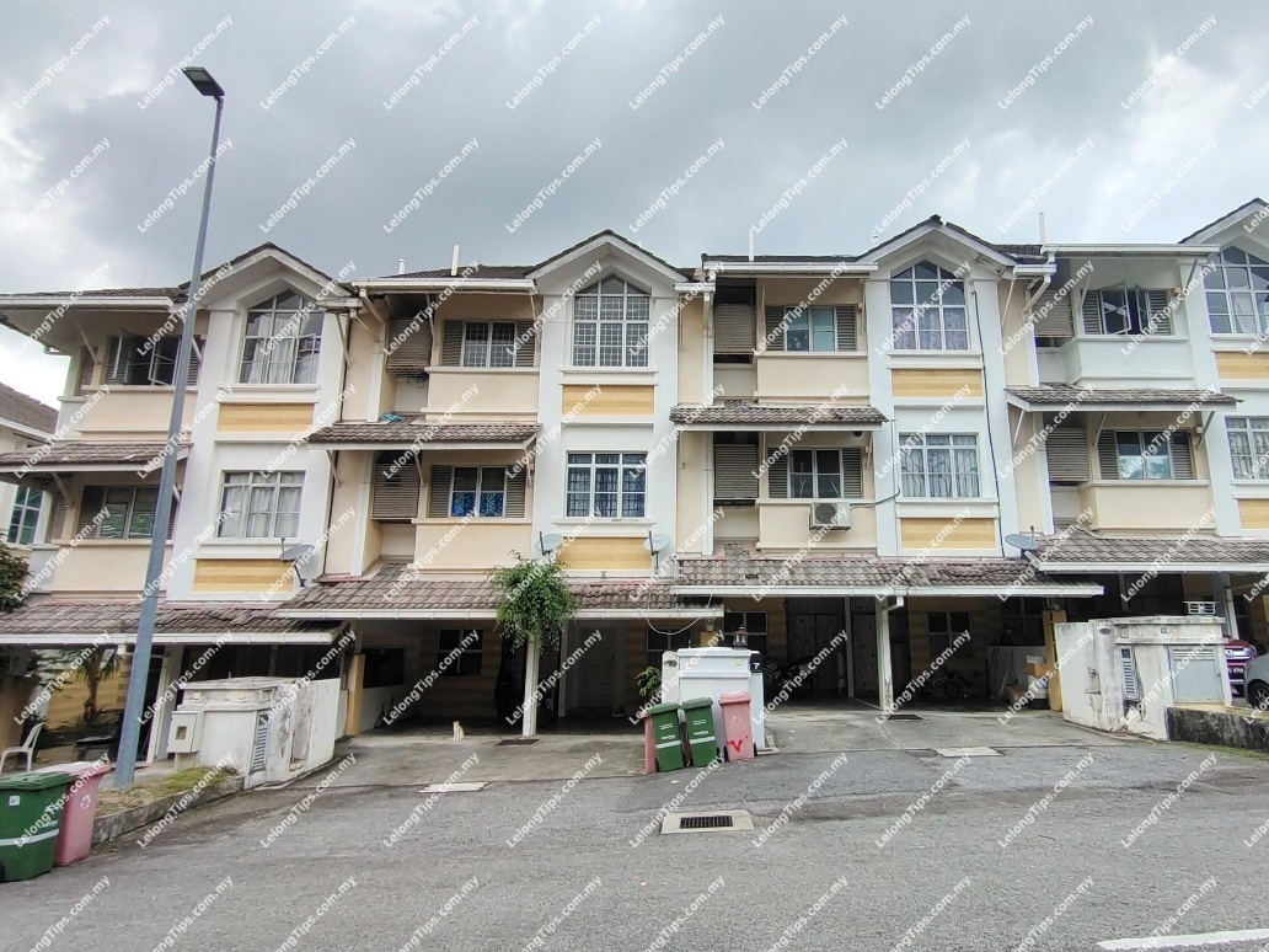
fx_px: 587
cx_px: 634
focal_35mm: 16
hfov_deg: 94.5
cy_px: 476
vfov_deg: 78.1
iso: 50
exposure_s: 1/870
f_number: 2.2
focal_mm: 1.66
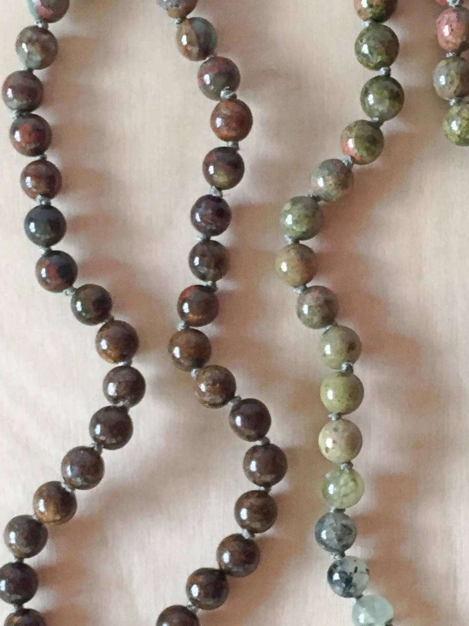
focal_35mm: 78
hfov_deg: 18.9
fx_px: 1410
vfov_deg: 24.7
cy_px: 482
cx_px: 264
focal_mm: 4.15
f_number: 2.2
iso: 80
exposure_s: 1/30
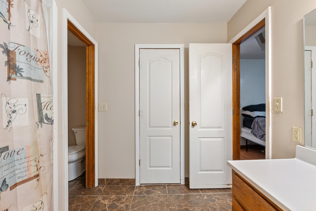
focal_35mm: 16
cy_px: 106
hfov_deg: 96.7
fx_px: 141
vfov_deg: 73.8
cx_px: 158
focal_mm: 16
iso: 250
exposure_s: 1/1.67
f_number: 9
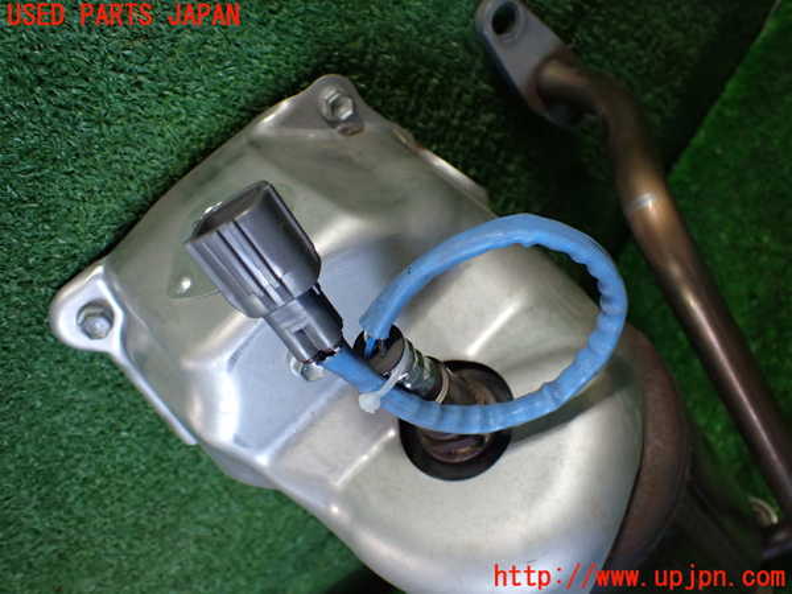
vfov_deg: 46.8
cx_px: 396
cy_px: 297
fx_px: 686
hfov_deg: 60.0
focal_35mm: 30
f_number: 2.3
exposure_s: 1/125
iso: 400
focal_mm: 5.4
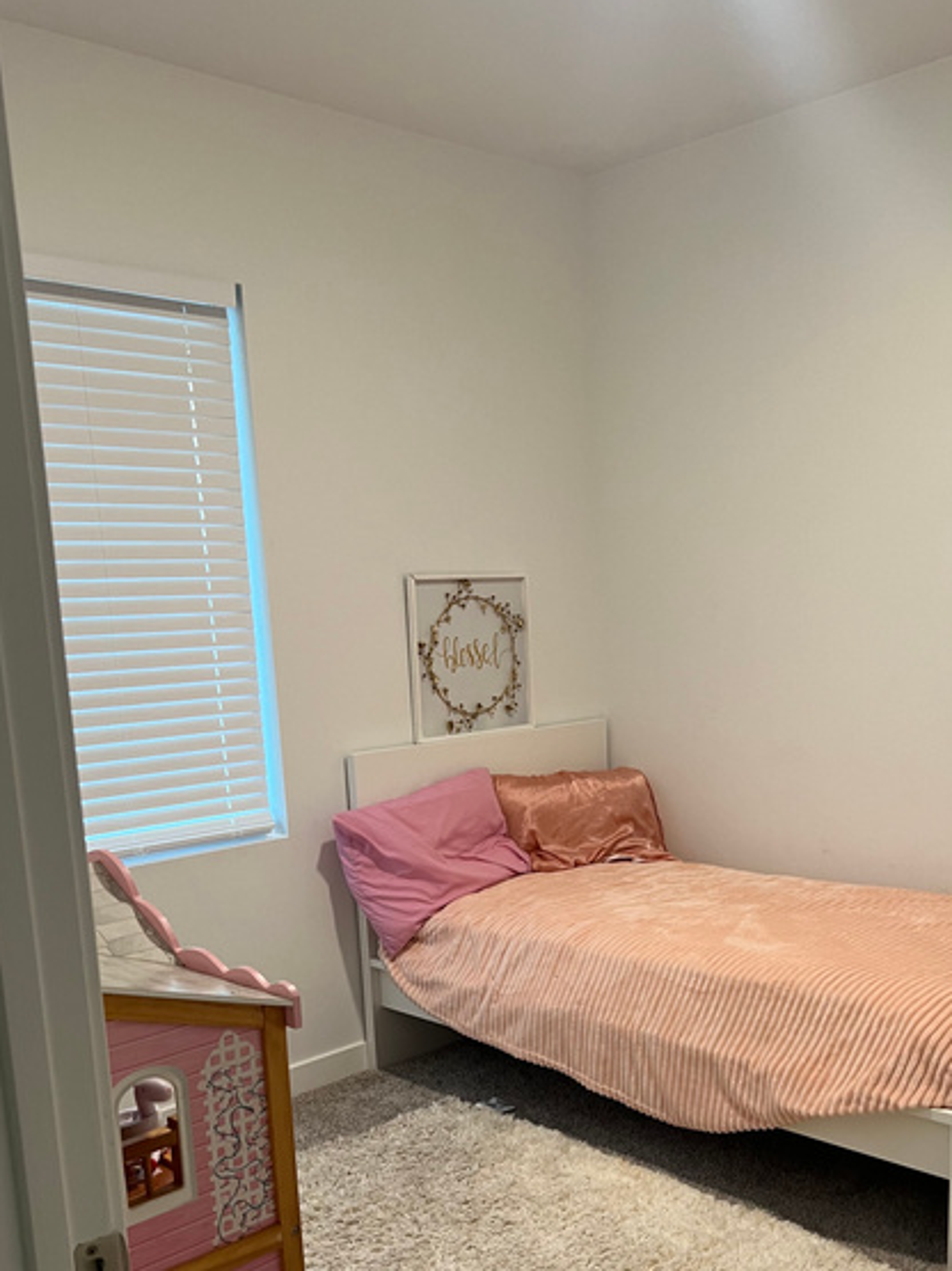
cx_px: 558
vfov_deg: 50.4
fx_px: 1321
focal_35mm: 36
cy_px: 850
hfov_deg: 39.5
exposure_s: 1/60
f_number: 1.5
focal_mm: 5.7
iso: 80
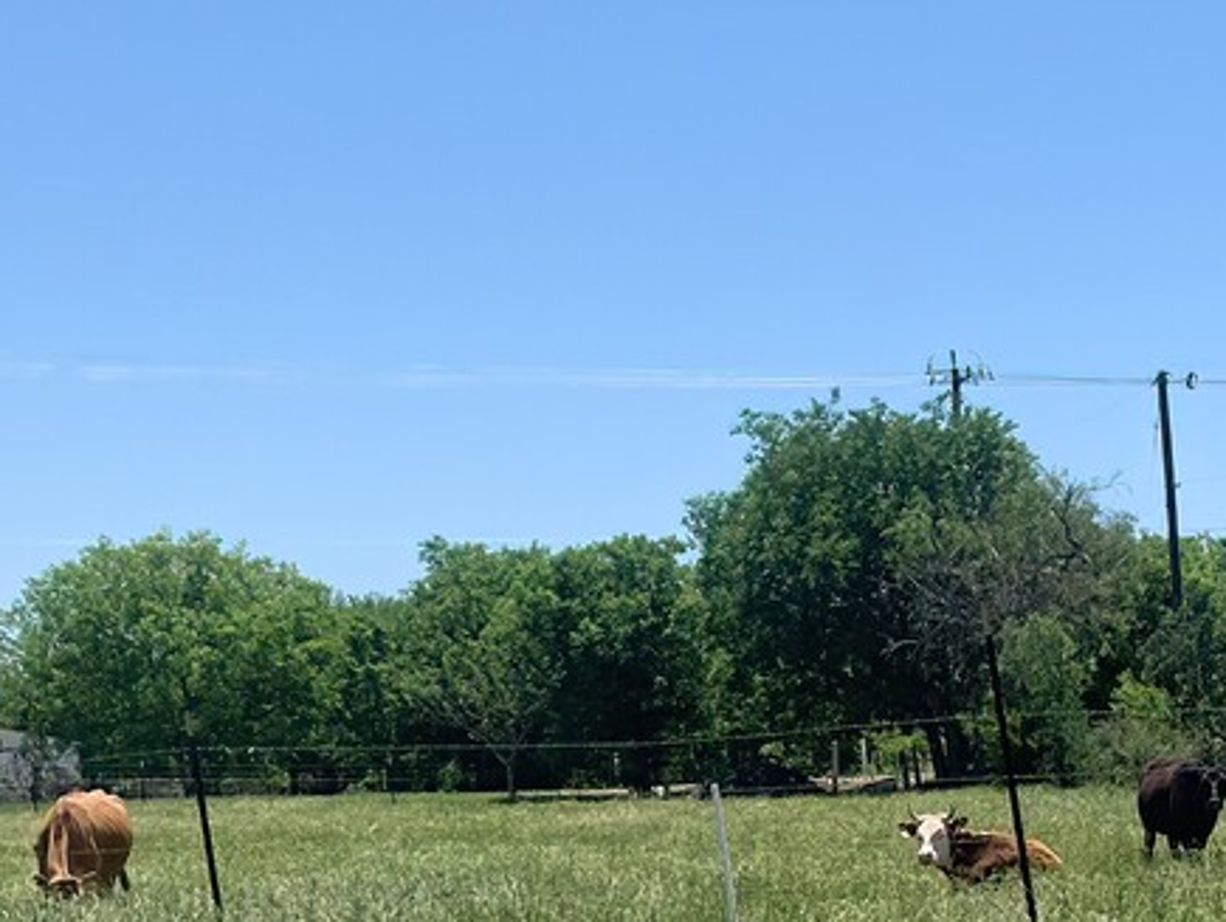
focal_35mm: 86
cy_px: 925
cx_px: 1209
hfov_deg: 22.0
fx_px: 3048
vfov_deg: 16.8
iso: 25
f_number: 1.8
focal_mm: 4.25
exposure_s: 1/2075
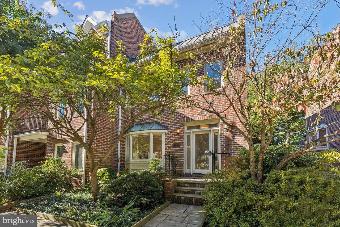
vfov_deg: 81.2
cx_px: 170
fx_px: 132
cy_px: 114
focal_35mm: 14
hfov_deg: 104.2
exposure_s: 1/500
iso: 640
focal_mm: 14
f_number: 7.1
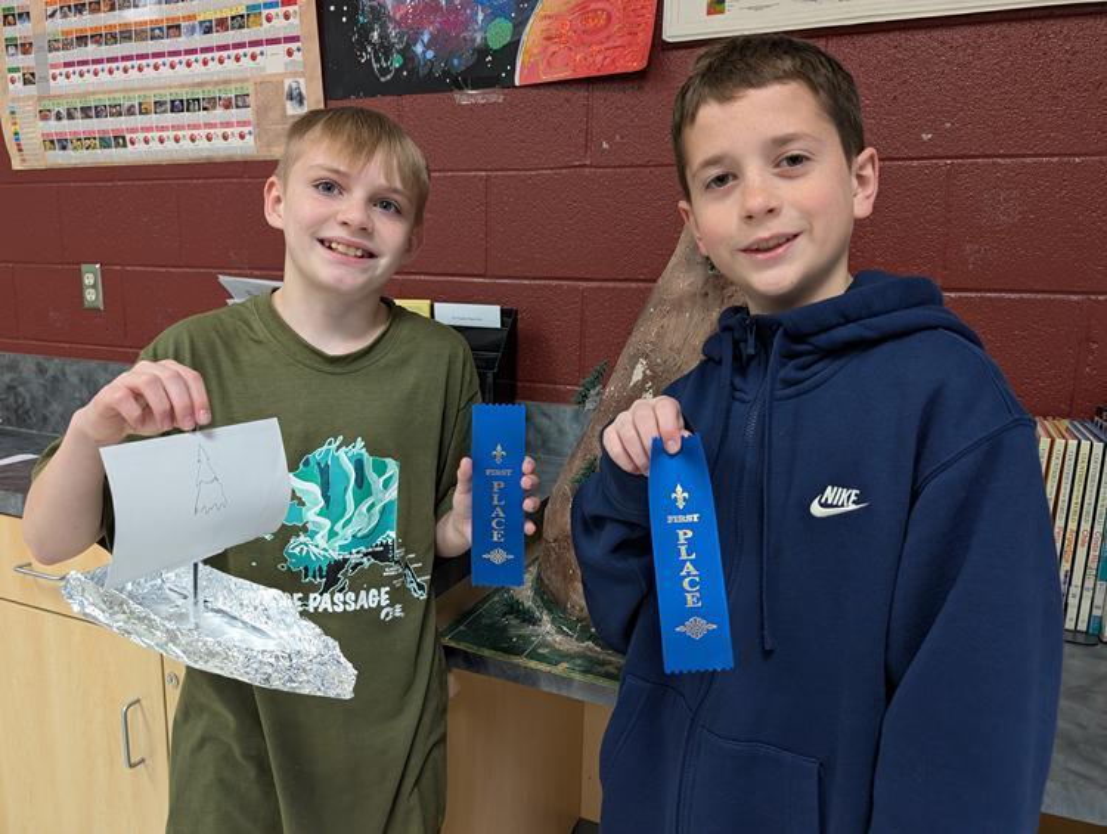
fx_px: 769
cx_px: 554
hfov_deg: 71.5
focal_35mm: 24
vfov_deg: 57.0
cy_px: 417
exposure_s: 1/40
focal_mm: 6.9
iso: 156
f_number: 1.68
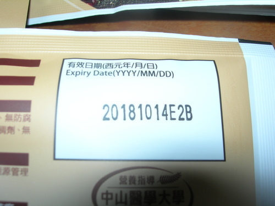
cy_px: 103
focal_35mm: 38
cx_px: 138
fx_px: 302
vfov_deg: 37.7
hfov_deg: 49.0
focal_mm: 7.8
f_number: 4.8
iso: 50
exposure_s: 1/60.1
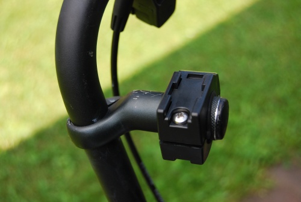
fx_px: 502
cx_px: 150
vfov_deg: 22.7
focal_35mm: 60
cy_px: 101
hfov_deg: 33.4
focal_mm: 40
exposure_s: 1/400
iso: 400
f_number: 6.3
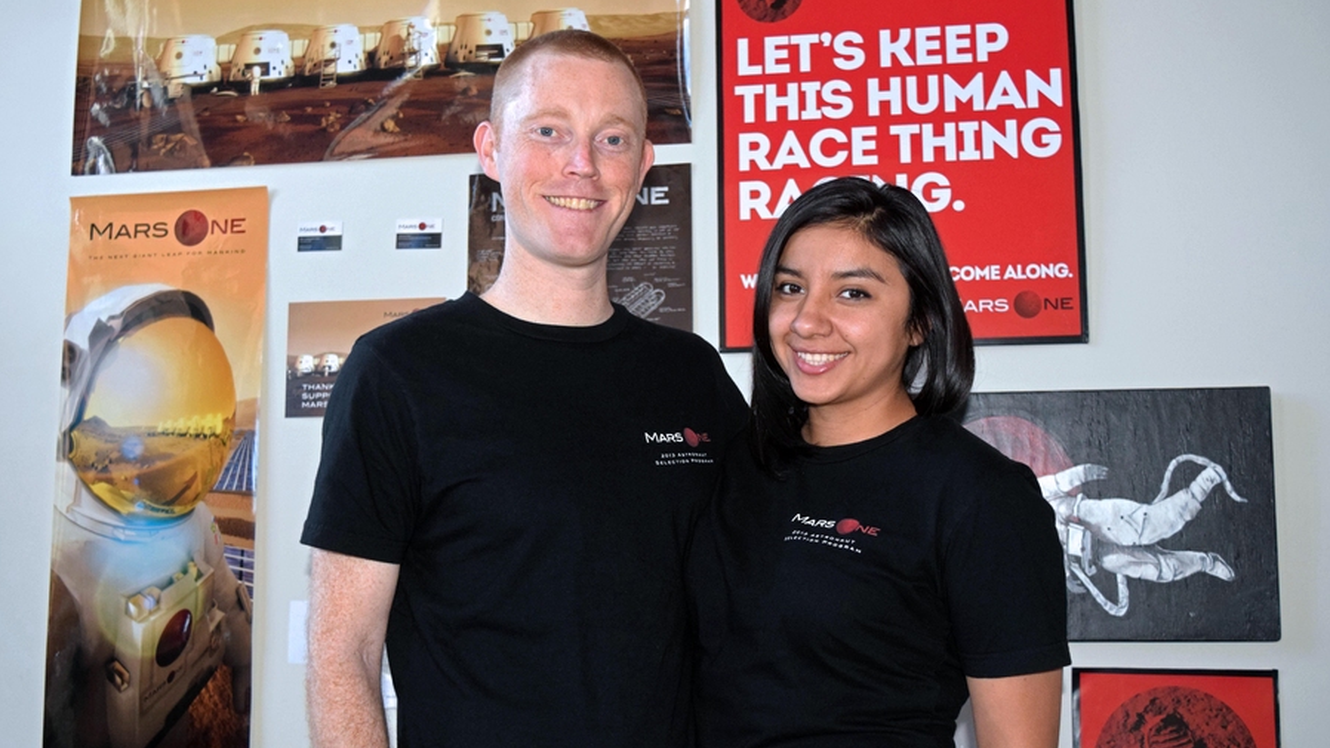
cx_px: 665
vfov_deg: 28.0
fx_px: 1500
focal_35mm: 43
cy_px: 387
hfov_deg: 47.8
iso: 1600
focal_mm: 27
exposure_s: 1/200
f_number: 5.6
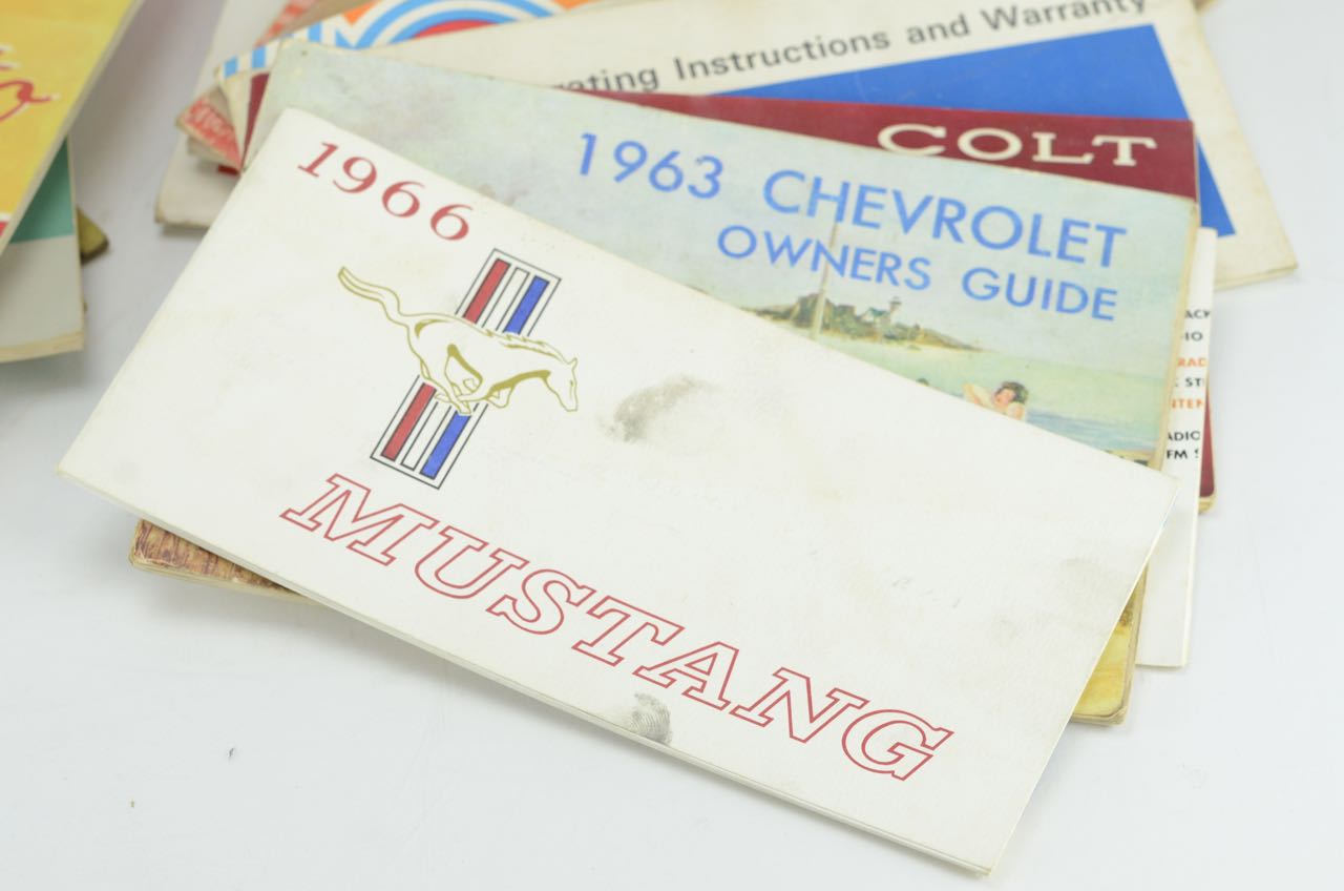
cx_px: 672
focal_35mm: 90
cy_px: 446
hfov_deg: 22.7
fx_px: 3353
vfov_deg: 15.1
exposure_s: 1/125
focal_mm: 60
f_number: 7.1
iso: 640
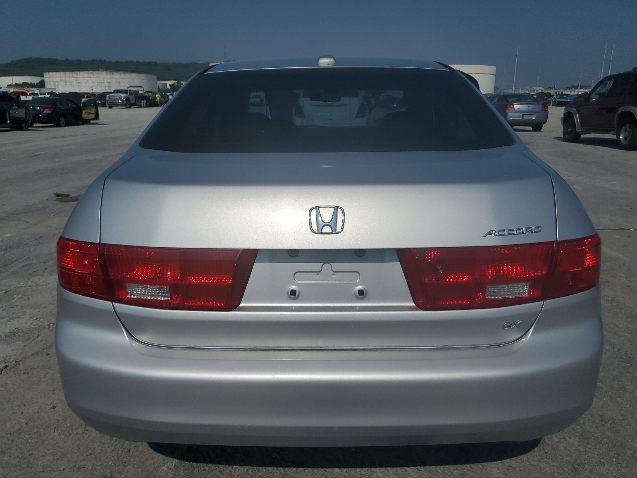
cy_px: 242
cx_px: 324
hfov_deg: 65.3
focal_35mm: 27
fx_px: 497
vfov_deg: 51.4
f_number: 1.5
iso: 55
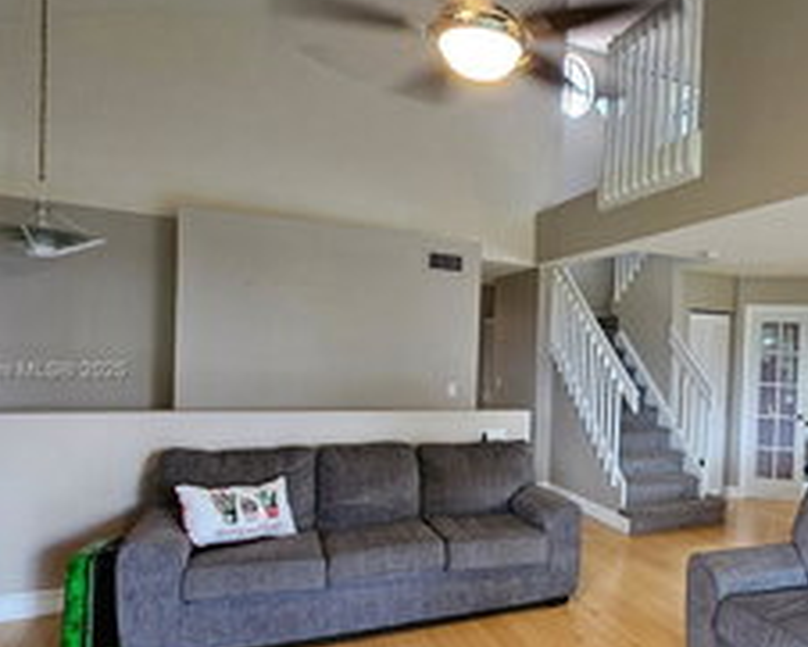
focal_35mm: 24
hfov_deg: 66.8
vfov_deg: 58.5
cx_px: 585
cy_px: 372
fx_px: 574
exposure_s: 1/30
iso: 320
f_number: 2.2
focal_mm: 2.2
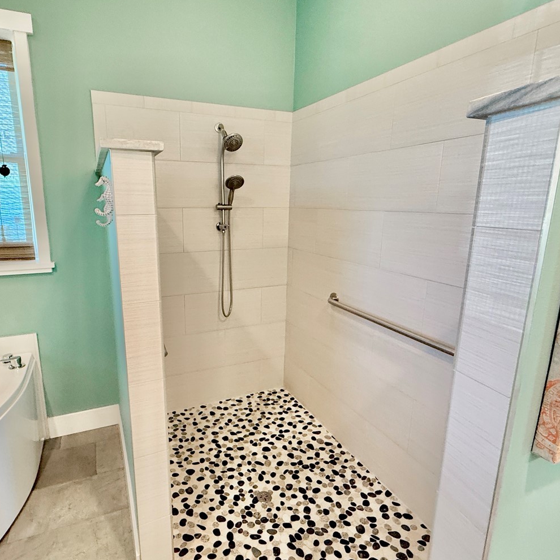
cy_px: 279
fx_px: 366
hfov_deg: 74.5
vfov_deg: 74.8
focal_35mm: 20
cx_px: 245
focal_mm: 2.22
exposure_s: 1/60
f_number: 2.2
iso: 400
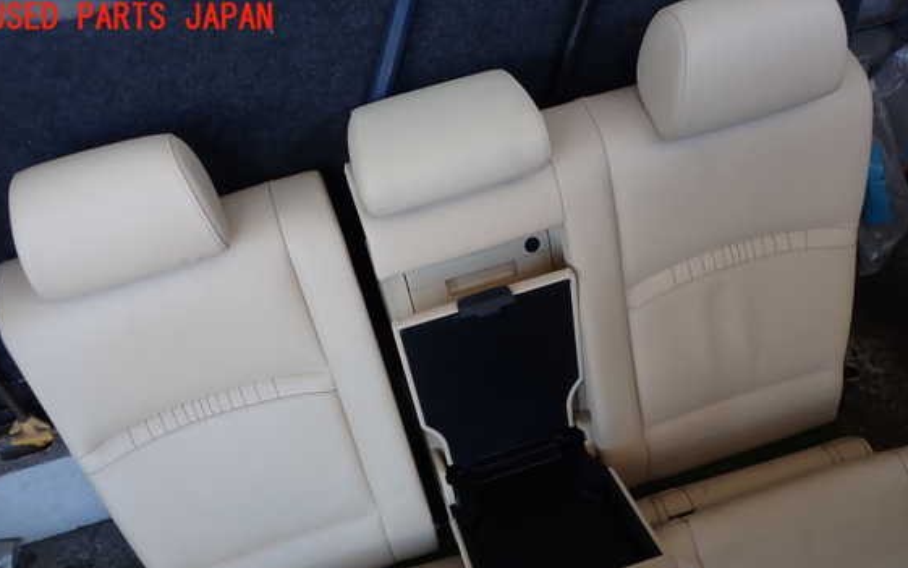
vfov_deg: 37.0
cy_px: 362
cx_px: 465
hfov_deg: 56.7
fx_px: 842
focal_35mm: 34
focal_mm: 5.4
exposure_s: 1/60
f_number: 2.3
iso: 125
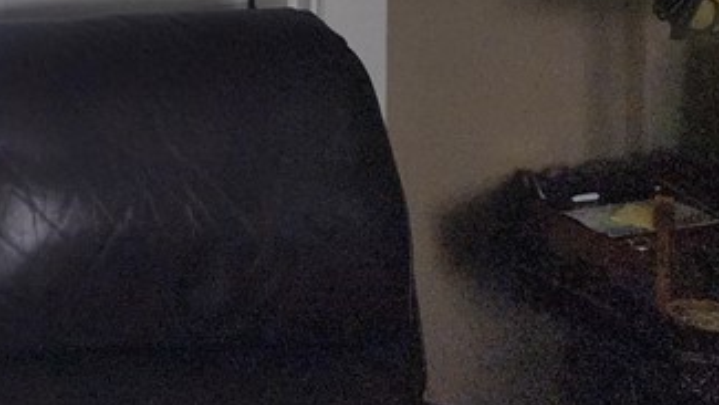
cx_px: -308
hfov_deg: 22.7
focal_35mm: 79
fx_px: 1507
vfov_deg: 14.0
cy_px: -259
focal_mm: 6.4
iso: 500
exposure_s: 1/120
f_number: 1.8
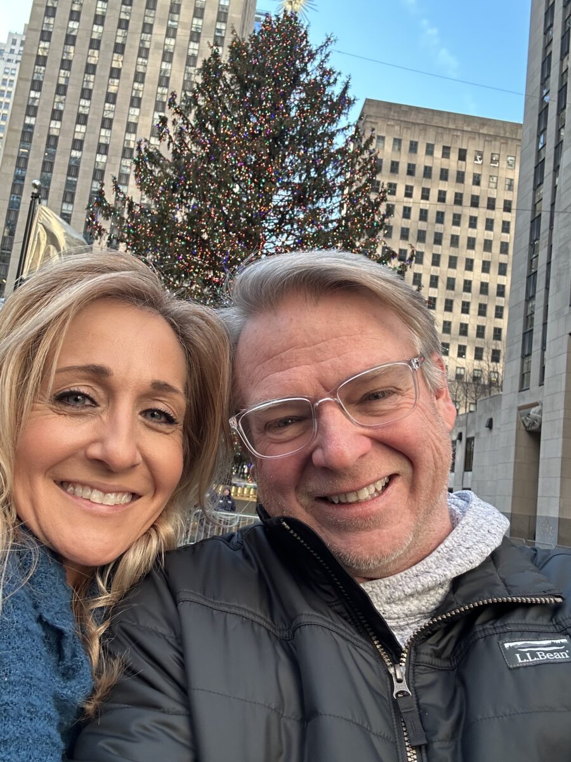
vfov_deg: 60.0
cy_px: 381
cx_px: 286
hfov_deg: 46.8
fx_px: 660
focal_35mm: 30
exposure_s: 1/121
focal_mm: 2.69
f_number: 1.9
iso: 40
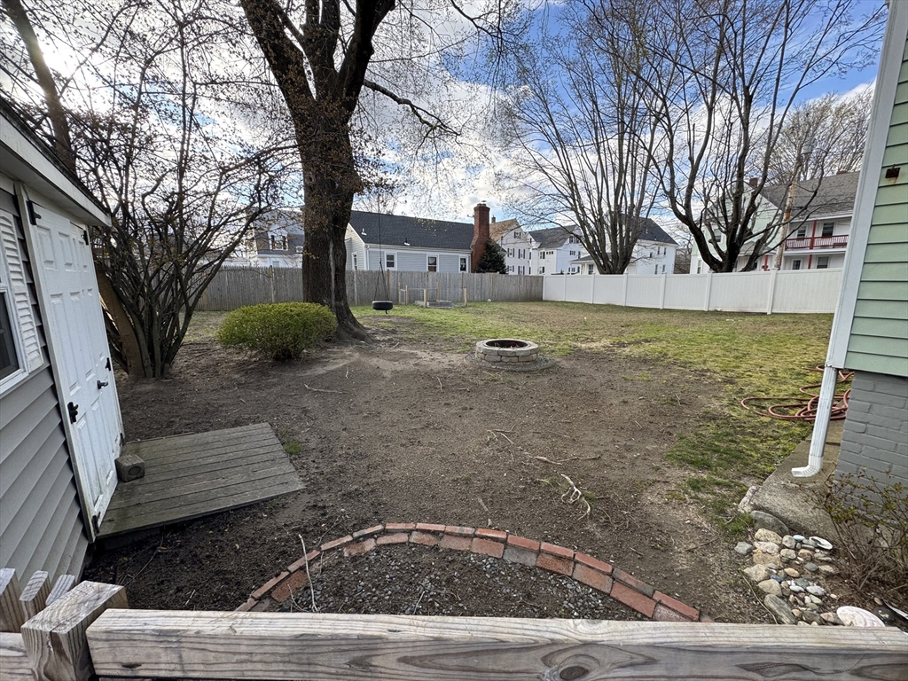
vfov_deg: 85.7
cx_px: 454
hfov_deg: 102.1
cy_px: 340
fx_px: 367
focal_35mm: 14
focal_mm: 2.22
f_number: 2.2
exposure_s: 1/218
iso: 40
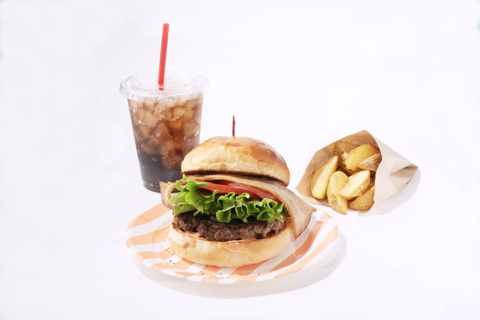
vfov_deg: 22.6
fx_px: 800
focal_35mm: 60
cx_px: 240
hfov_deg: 33.4
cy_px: 160
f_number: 25
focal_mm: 60
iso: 400
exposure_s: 1/125
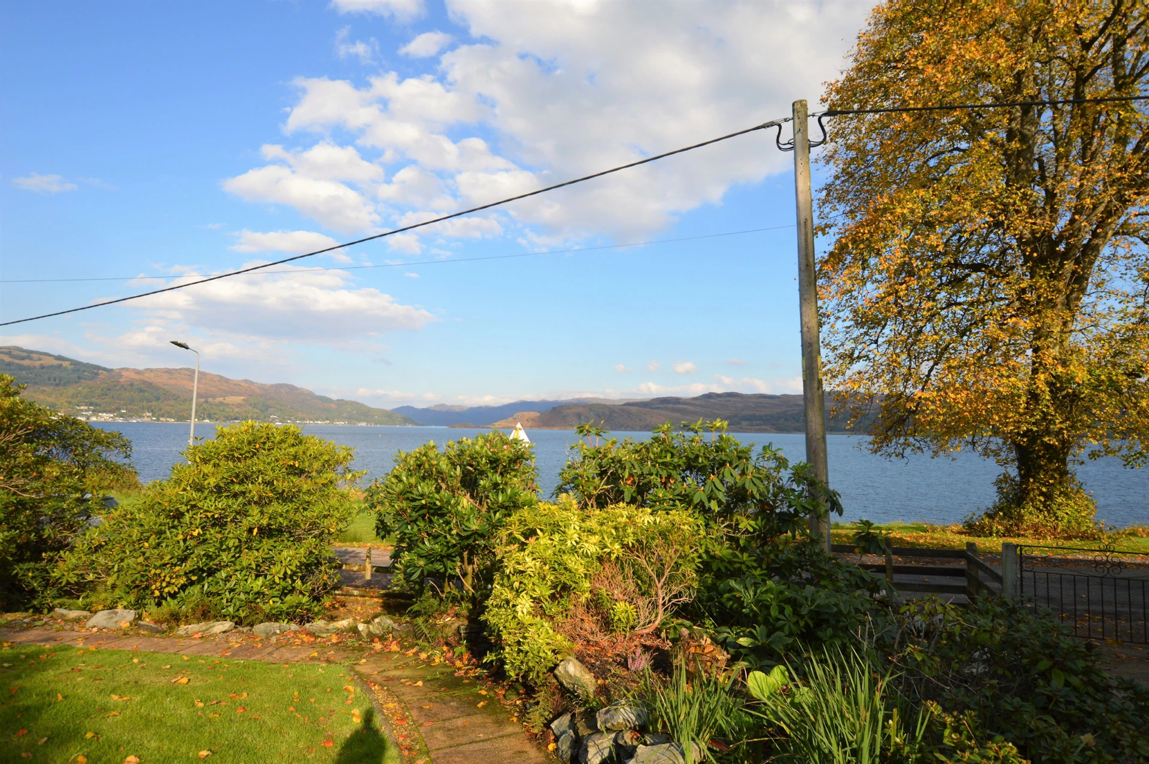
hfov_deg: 85.5
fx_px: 622
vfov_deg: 63.1
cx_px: 574
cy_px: 382
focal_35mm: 20
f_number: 9
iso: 100
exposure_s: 1/200
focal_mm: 13
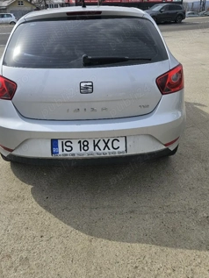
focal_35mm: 29
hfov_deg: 48.0
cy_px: 106
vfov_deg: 60.9
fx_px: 233
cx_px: 86
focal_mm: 5.4
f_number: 1.8
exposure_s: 1/2500
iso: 25
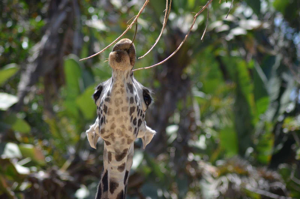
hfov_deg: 6.6
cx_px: 150
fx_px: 2620
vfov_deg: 4.3
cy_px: 100
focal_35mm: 315
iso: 400
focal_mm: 210
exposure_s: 1/1250
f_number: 4.8
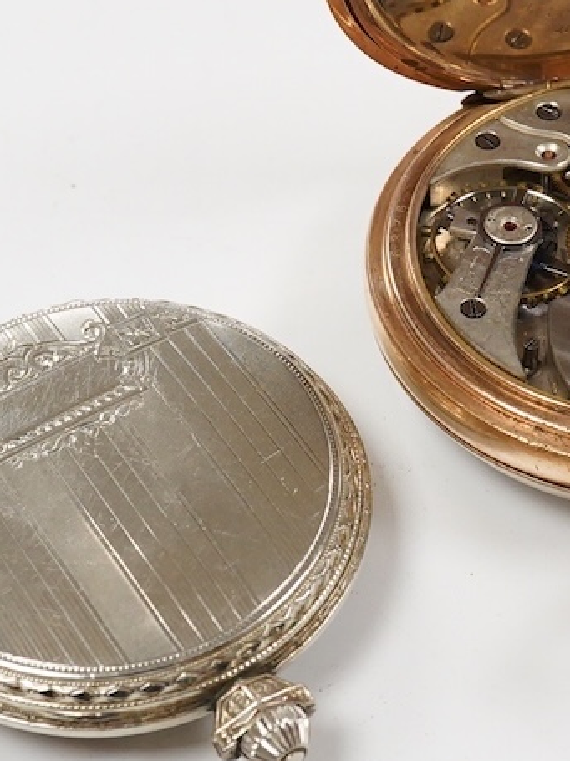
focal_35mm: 107
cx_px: 429
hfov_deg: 13.8
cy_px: 316
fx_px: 2350
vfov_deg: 18.4
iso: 2500
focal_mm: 30
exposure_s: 1/100
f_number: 16
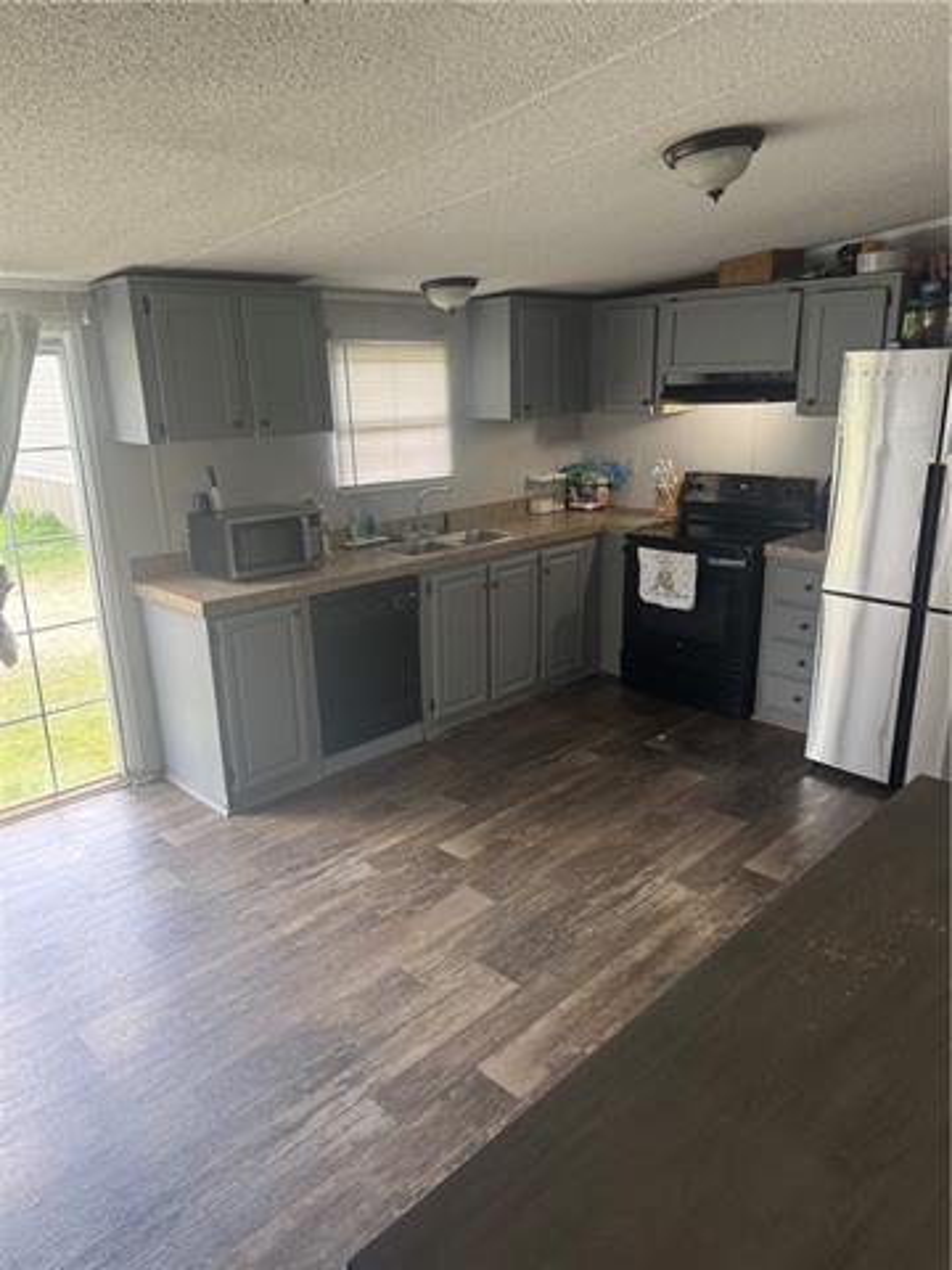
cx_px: 476
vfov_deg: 71.6
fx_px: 880
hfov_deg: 56.8
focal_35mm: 24
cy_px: 635
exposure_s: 1/121
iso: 200
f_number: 1.78
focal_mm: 6.76
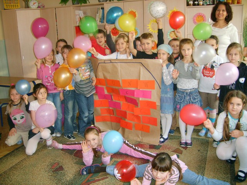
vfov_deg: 40.7
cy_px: 92
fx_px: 250
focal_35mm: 35
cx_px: 124
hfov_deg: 52.6
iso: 177
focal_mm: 5.8
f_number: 2.8
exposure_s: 1/30
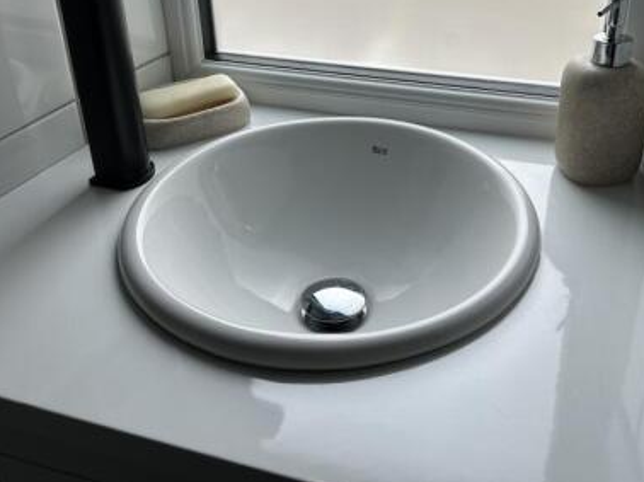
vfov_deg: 37.6
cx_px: 343
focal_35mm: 37
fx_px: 688
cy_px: 117
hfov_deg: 50.1
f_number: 1.78
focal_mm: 6.86
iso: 100
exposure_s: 1/121
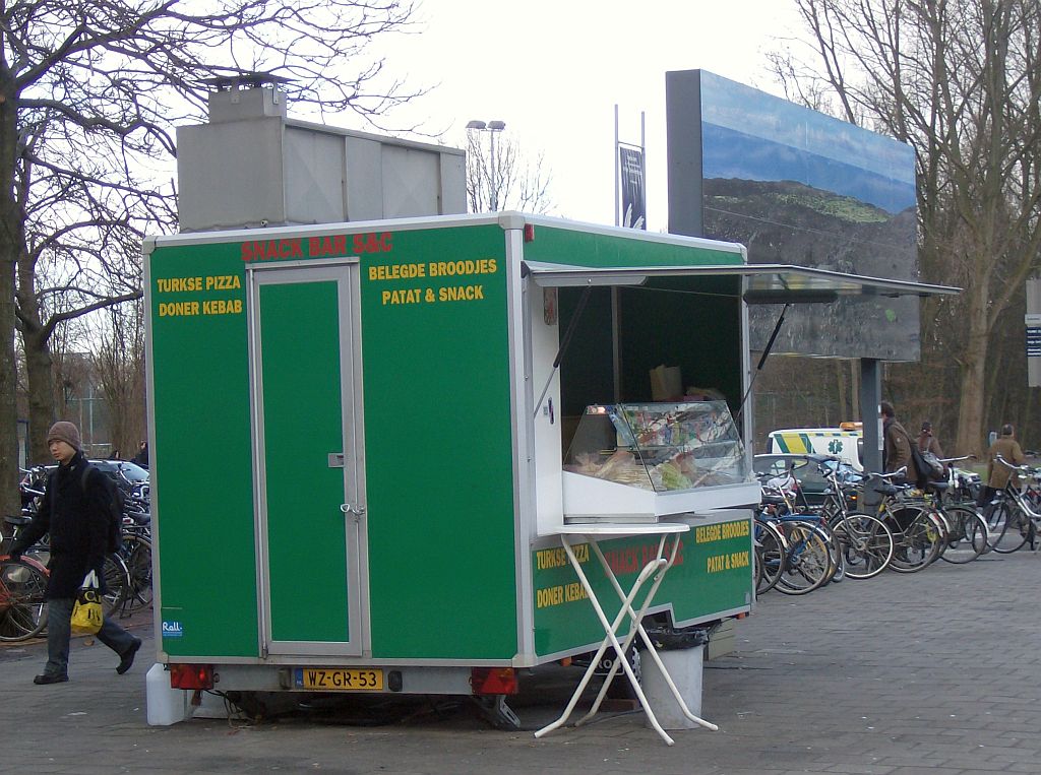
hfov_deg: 23.1
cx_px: 520
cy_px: 388
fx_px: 2550
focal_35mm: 85
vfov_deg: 17.3
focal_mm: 14.1
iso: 100
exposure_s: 1/156
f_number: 4.2
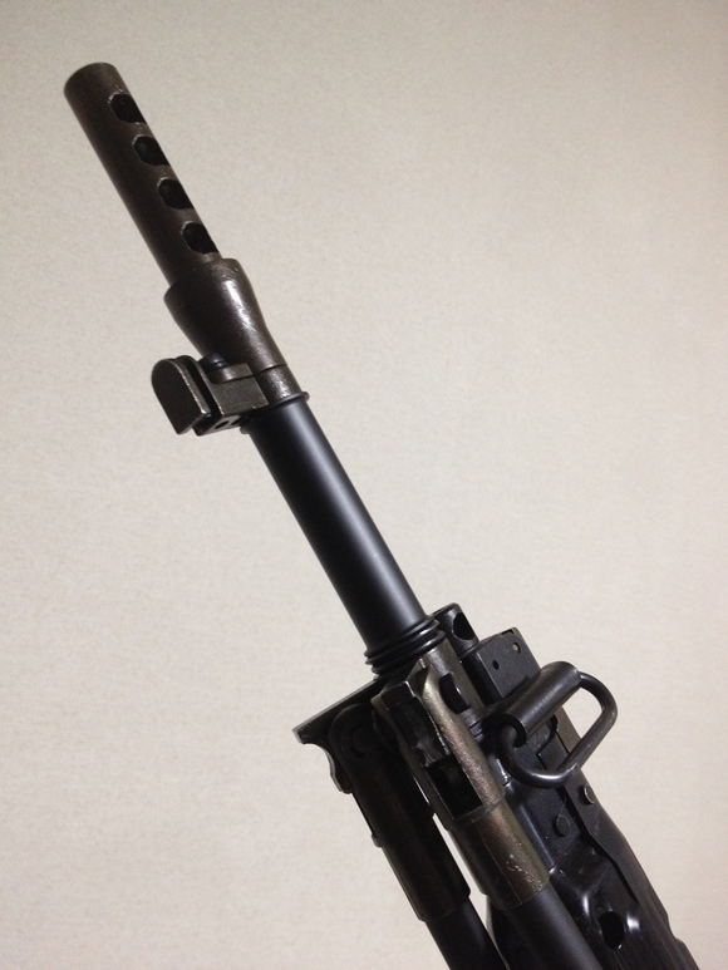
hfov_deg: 40.7
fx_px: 981
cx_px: 364
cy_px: 485
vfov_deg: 52.6
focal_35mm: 35
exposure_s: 1/20
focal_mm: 4.28
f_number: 2.4
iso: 160
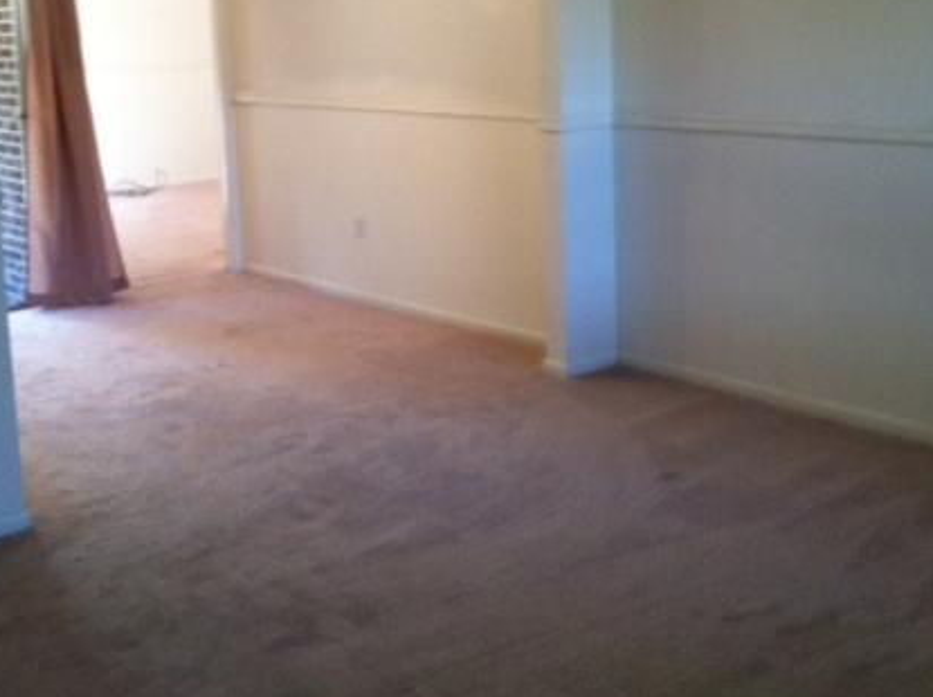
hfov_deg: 35.6
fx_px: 1453
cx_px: 452
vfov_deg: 26.6
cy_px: 164
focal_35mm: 54
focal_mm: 3.85
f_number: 2.8
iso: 100
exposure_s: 1/15
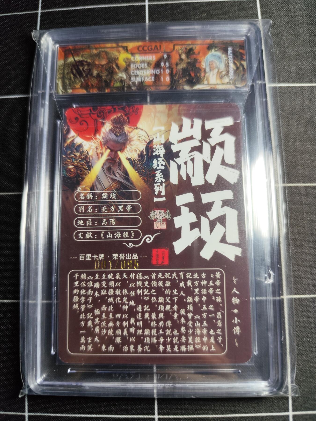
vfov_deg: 73.9
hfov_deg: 58.9
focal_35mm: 23
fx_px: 280
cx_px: 158
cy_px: 210
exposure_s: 1/100
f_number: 1.65
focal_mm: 6.14
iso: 125
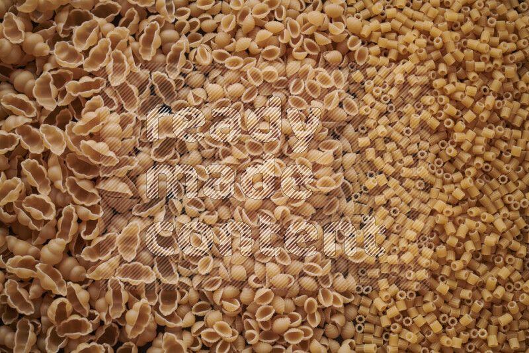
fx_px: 735
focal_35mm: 50
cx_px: 264
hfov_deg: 39.6
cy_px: 176
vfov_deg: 27.0
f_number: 8
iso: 160
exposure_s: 1/100
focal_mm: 50
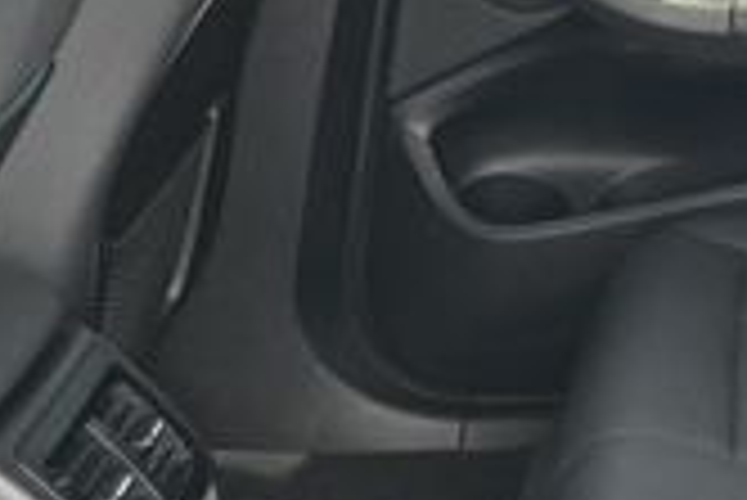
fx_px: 2220
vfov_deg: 12.8
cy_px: 338
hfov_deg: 17.2
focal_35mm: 107
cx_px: 1130
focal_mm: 18.5
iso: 1400
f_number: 3.8
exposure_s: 1/125
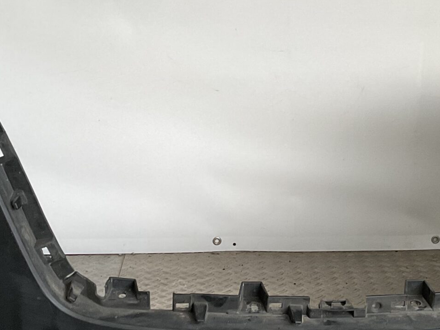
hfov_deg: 24.9
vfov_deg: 18.9
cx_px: 295
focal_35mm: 78
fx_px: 991
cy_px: 190
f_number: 1.8
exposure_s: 1/50
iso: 100
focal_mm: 3
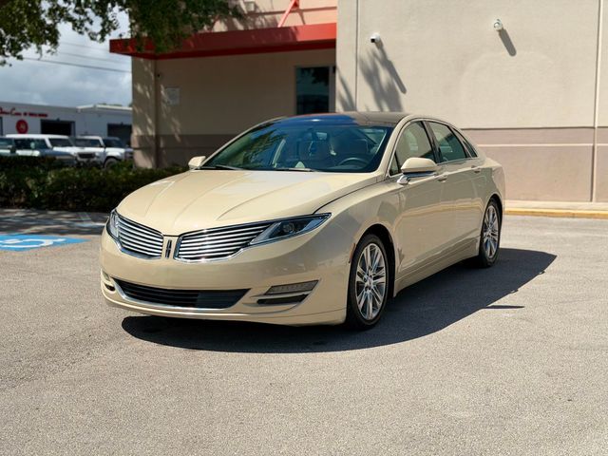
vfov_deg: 30.3
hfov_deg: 39.7
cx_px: 304
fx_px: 843
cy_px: 228
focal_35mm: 48
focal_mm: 6.76
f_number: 1.78
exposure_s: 1/7143
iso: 64
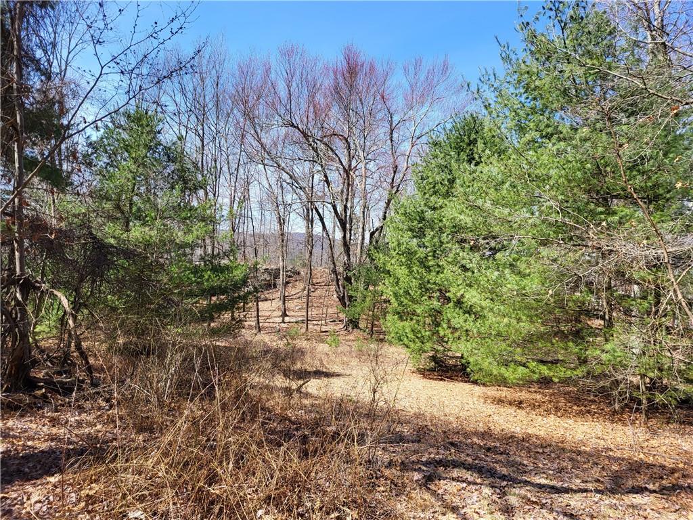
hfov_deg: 67.3
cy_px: 260
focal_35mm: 26
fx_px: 521
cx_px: 346
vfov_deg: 53.1
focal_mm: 5.4
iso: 40
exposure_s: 1/965
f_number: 1.8
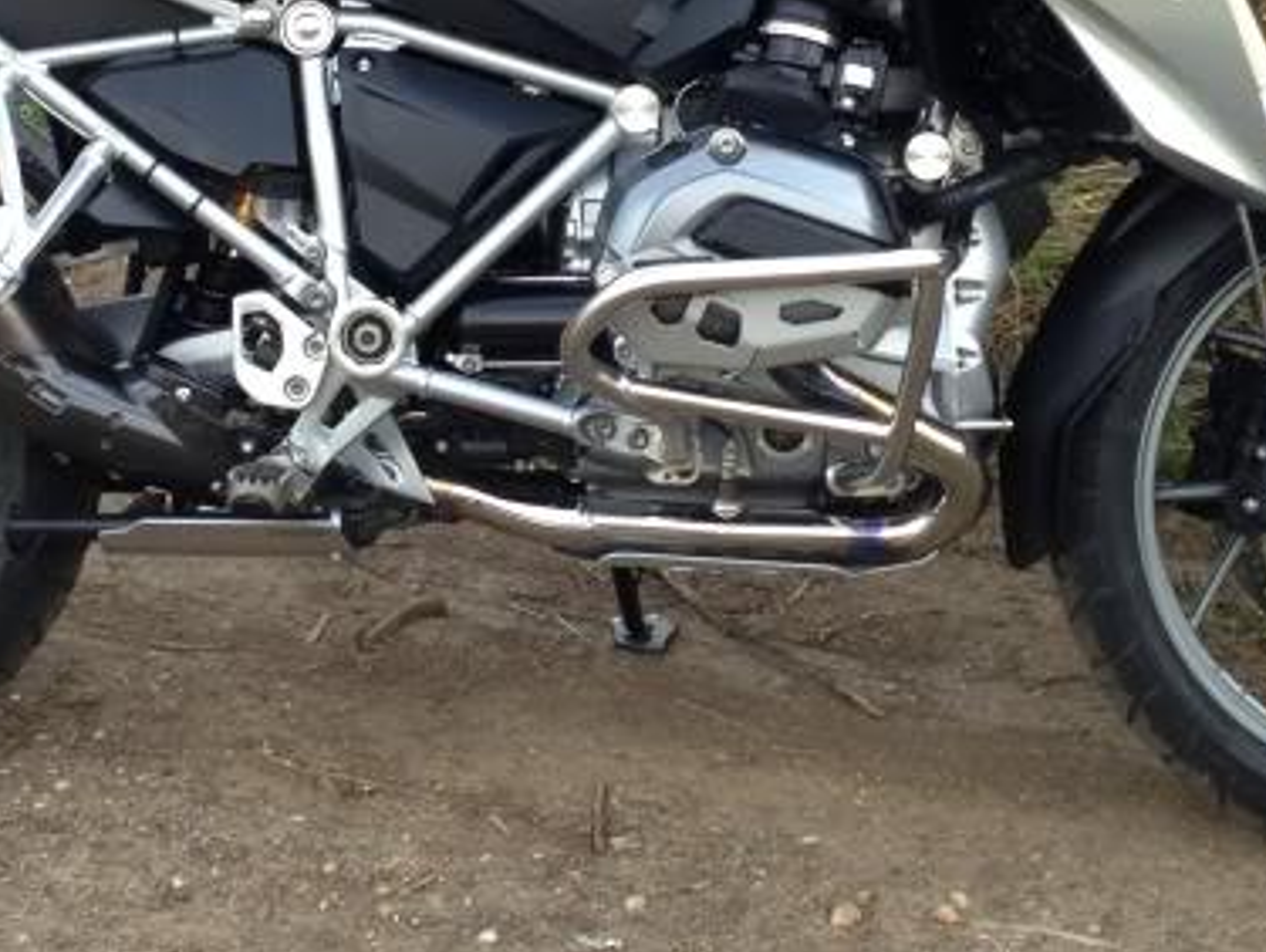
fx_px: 3295
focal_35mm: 90
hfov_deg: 21.7
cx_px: 560
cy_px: 47
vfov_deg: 16.2
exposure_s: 1/343
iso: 64
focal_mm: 4.1
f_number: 2.4
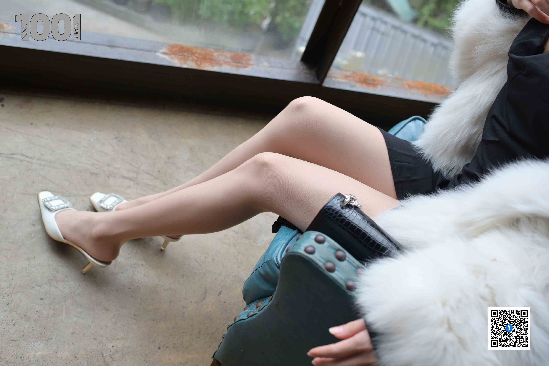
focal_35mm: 35
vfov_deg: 37.9
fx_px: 534
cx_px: 274
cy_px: 183
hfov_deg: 54.4
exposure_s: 1/250
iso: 800
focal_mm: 35
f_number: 4
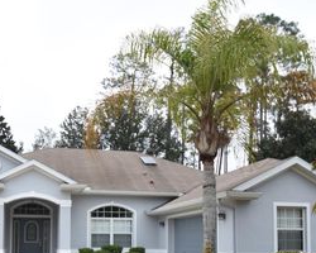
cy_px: 207
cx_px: 128
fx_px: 421
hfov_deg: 41.0
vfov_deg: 32.4
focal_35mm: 45
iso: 100
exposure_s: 1/80
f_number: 4.5
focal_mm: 16
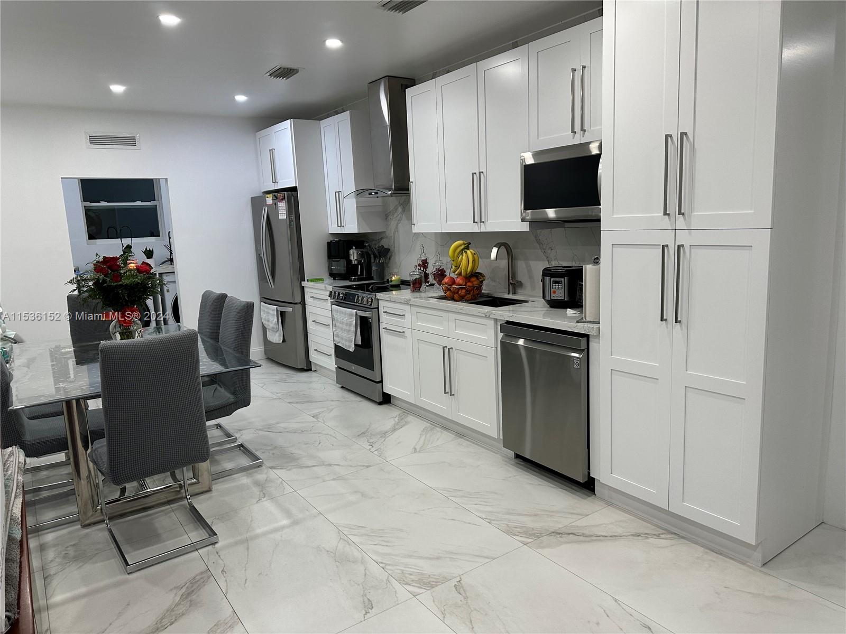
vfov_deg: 56.8
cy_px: 317
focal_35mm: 24
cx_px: 423
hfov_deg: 71.6
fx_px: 587
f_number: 1.78
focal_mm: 6.86
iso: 160
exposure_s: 1/120
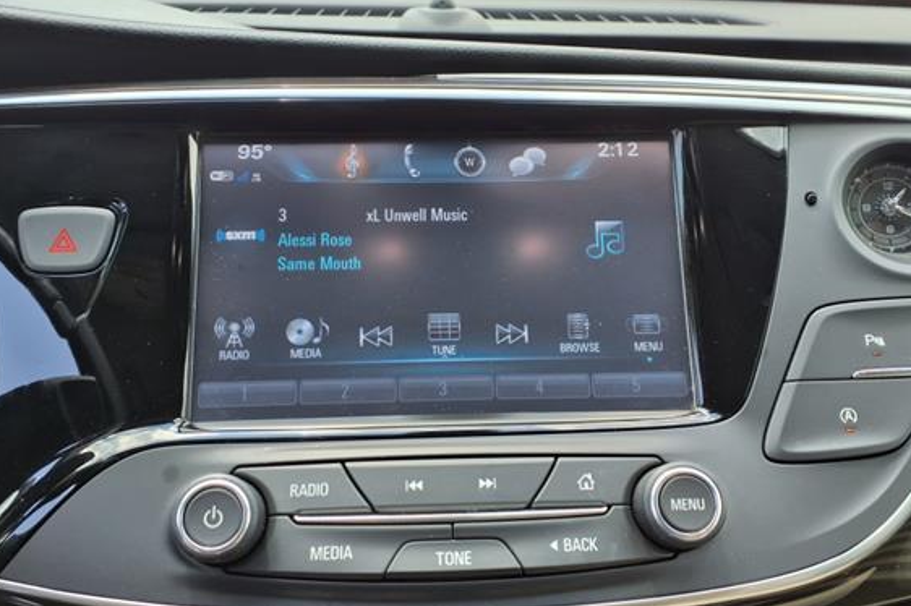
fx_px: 809
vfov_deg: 41.1
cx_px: 459
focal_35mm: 32
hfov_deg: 58.7
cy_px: 306
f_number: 1.9
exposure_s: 1/213
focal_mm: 3.58
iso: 40
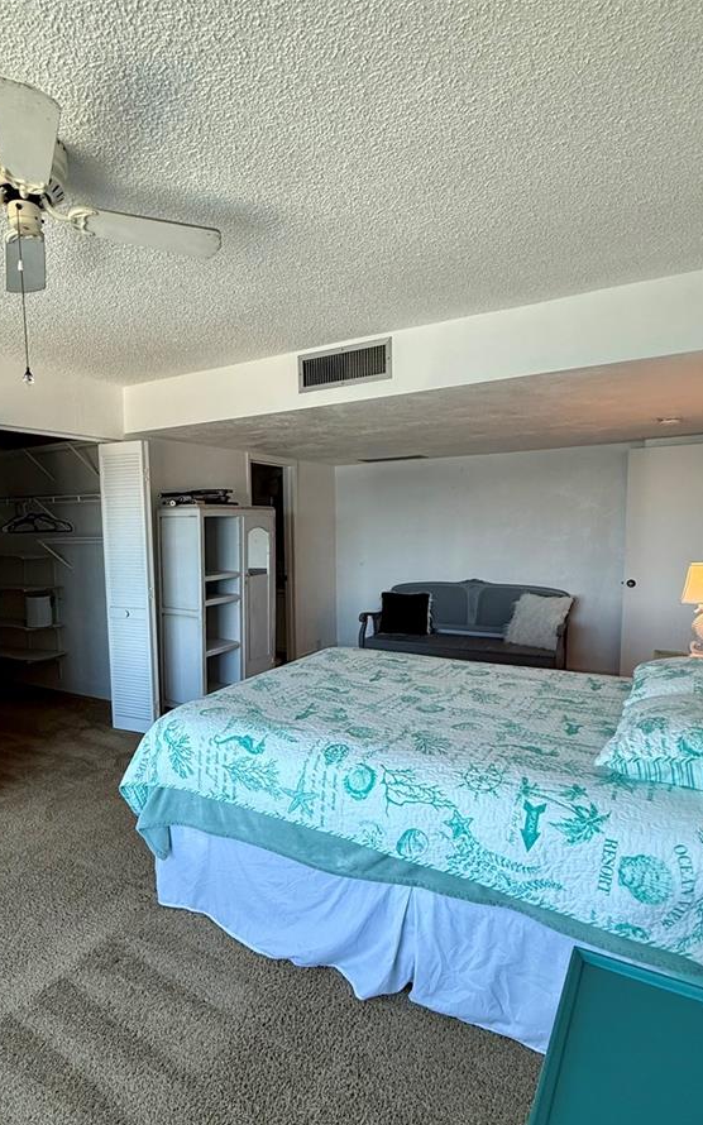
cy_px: 598
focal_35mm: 20
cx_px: 290
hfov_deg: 59.3
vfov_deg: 85.0
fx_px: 613
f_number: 2.2
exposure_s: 1/120
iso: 160
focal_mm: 2.22
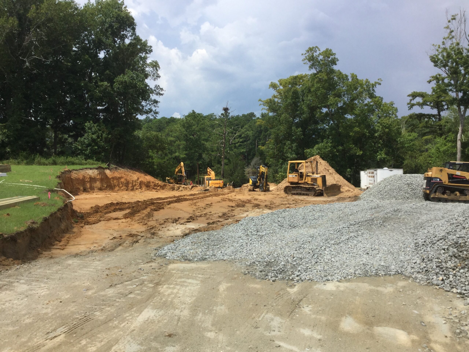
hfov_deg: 58.4
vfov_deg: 45.4
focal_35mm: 31
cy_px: 176
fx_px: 420
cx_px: 234
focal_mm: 3.3
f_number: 2.4
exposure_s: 1/1894
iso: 25
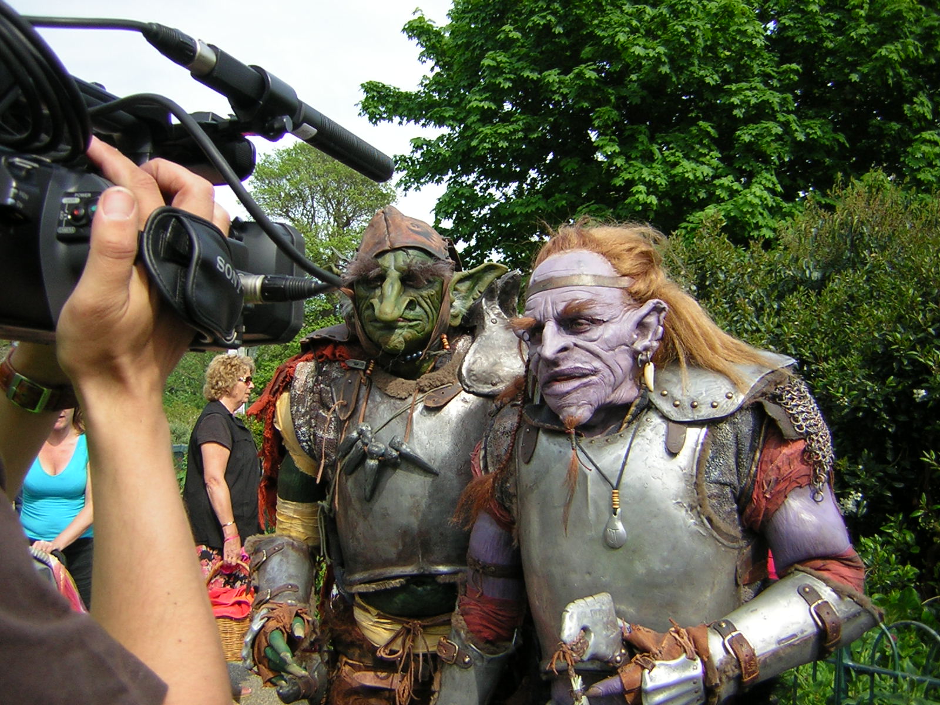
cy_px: 352
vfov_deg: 39.7
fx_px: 978
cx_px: 470
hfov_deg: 51.4
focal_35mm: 36
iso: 50
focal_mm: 4.7
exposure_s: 1/434
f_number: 2.6
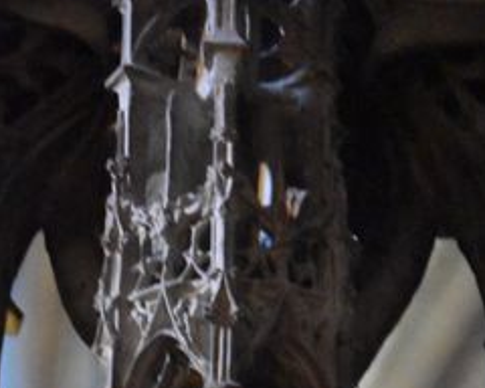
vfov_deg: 2.3
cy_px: 673
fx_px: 9737
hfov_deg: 2.9
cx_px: 304
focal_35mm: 678
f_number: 5.3
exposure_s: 1/40
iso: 12800
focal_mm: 165
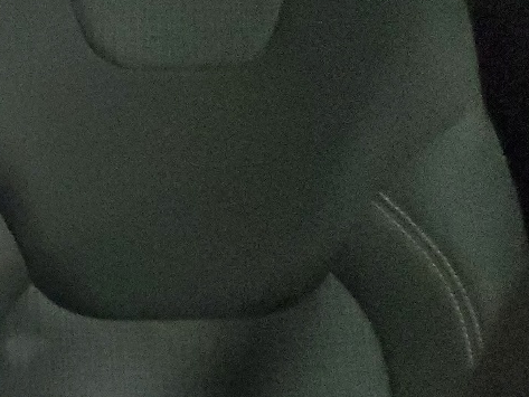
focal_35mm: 88
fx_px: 1345
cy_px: 225
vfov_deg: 16.8
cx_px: -325
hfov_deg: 18.8
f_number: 1.5
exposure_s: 1/10
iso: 1034
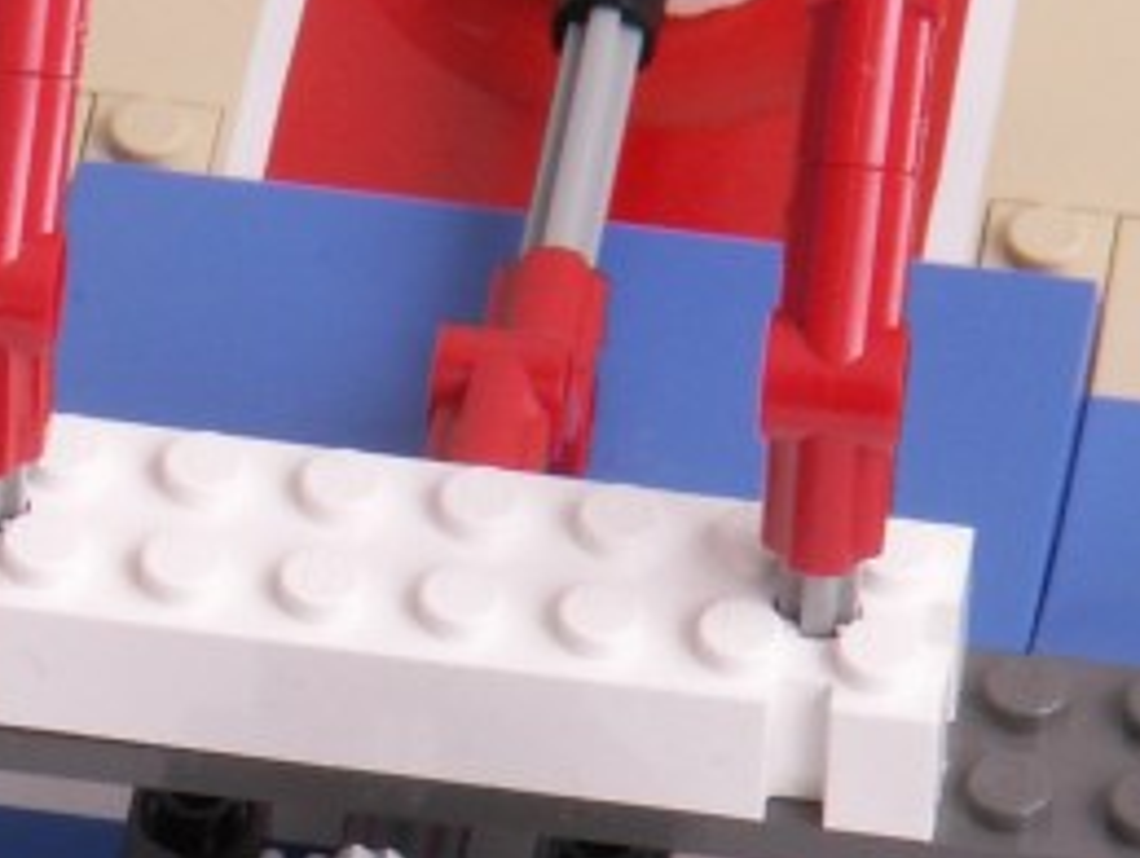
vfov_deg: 2.7
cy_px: 497
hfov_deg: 3.6
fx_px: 18105
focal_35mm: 549
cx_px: -464
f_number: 8
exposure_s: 1
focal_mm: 29.1
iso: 50
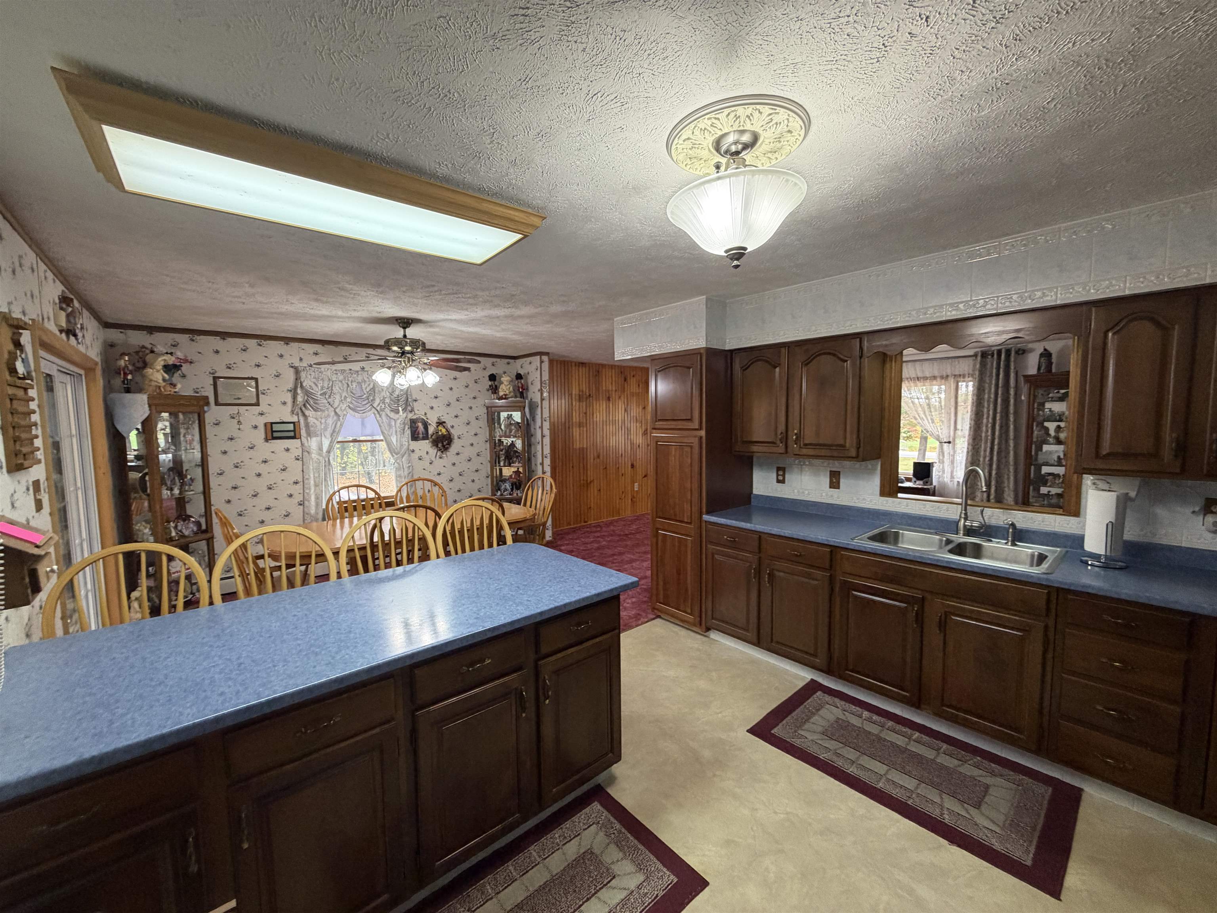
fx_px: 492
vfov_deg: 85.7
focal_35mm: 14
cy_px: 456
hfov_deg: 102.1
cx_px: 608
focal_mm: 2.22
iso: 250
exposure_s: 1/60
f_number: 2.2
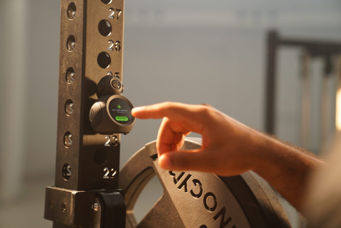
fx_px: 606
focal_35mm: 64
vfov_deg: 21.2
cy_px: 114
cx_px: 170
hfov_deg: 31.4
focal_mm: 64
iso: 200
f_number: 2.8
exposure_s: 1/250
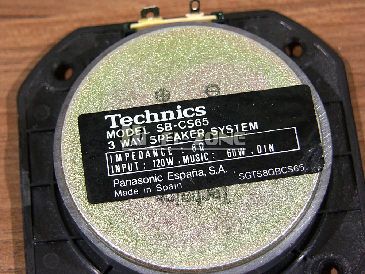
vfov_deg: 14.8
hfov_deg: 19.6
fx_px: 1054
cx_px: 182
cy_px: 137
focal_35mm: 100
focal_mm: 25.7
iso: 50
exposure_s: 1/100
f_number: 3.2
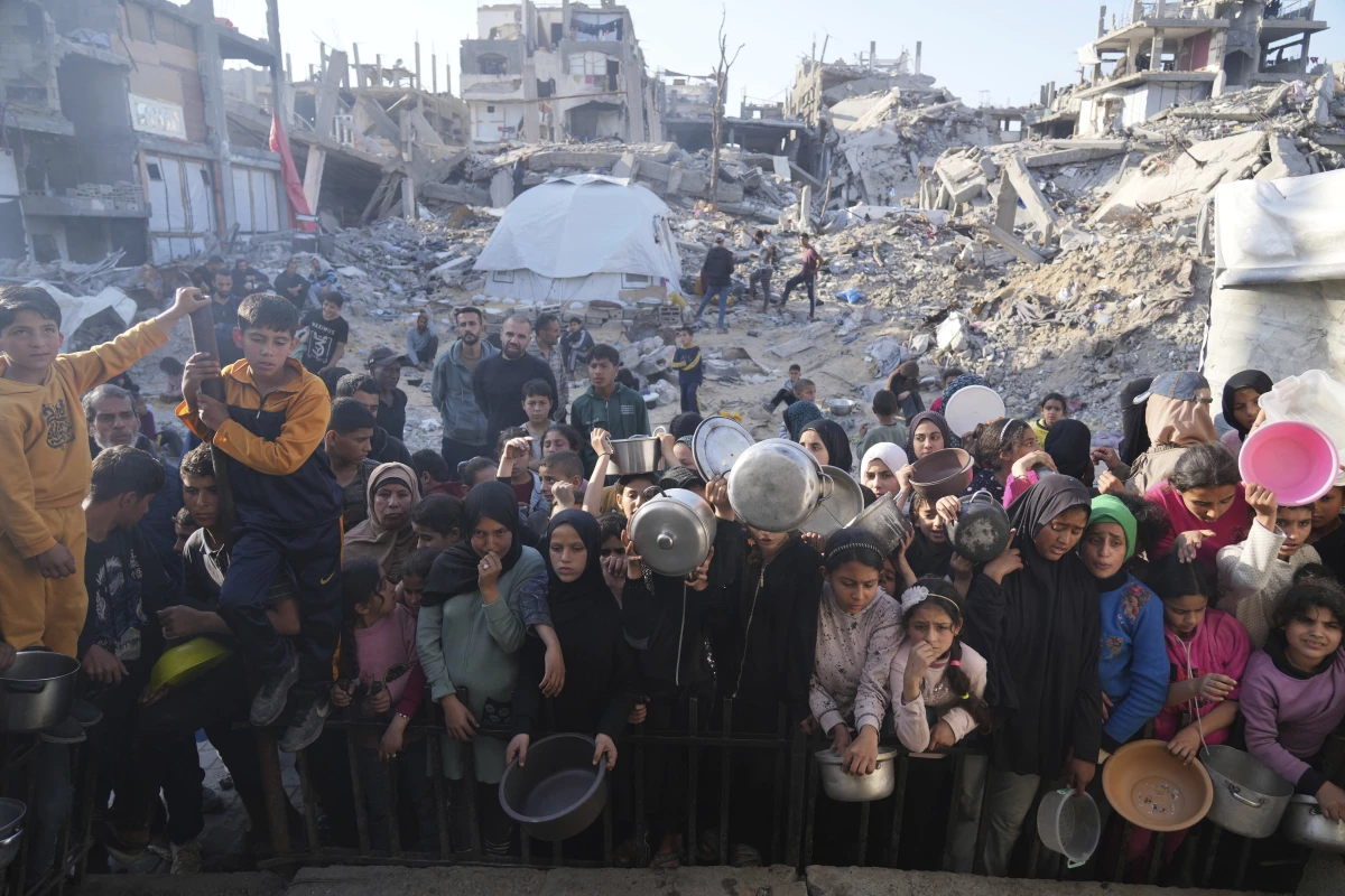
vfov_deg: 53.1
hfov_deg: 73.7
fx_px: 897
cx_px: 672
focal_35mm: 24
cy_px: 448
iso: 250
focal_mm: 24
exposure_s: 1/800
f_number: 4
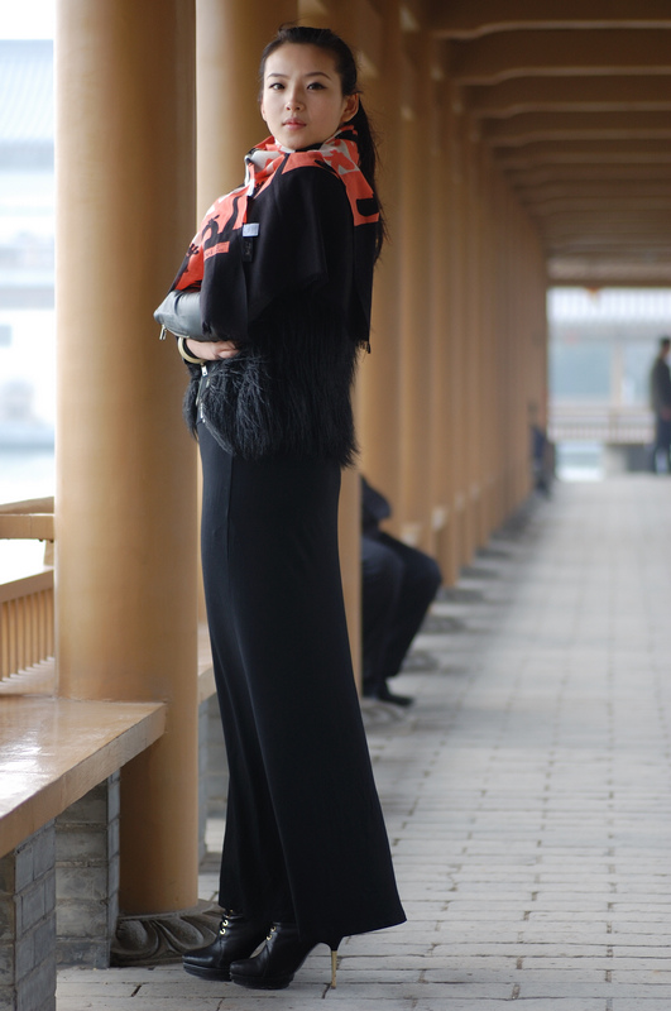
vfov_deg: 15.2
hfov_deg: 10.1
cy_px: 506
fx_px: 3786
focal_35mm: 135
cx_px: 336
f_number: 2.8
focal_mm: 90
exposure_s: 1/320
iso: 200
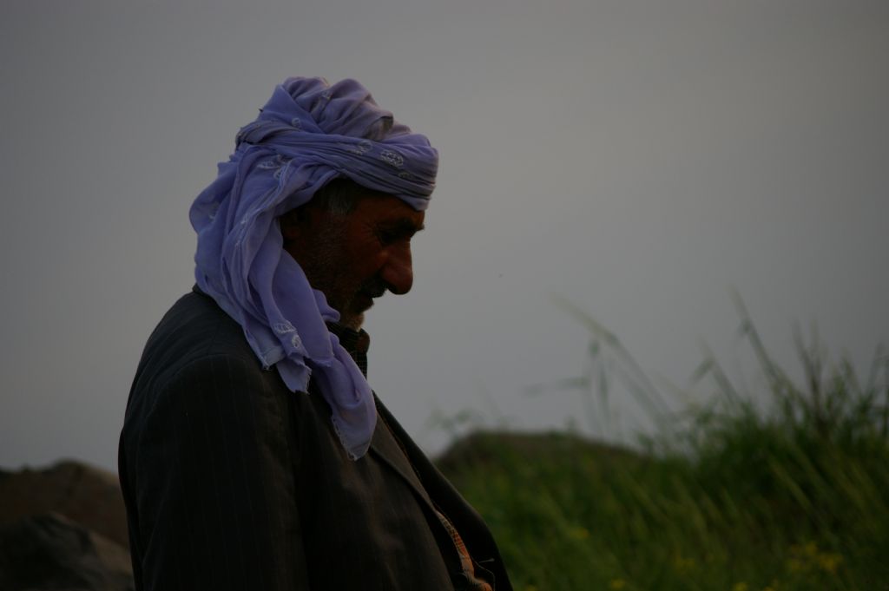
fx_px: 5552
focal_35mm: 225
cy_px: 296
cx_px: 444
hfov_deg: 9.2
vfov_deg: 6.1
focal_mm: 150
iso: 200
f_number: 5.6
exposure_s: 1/250
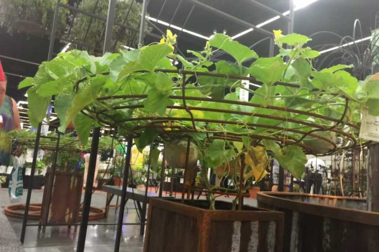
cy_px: 132
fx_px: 326
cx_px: 194
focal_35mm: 31
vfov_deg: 42.3
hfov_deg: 60.3
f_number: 2.2
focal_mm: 4.15
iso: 80
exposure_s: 1/15
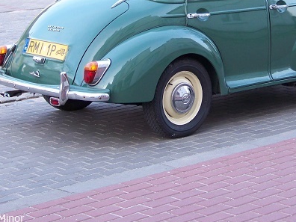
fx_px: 898
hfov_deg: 18.7
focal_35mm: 105
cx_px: 203
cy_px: 46
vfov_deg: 14.0
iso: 200
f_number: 3.2
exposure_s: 1/100
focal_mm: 13.2
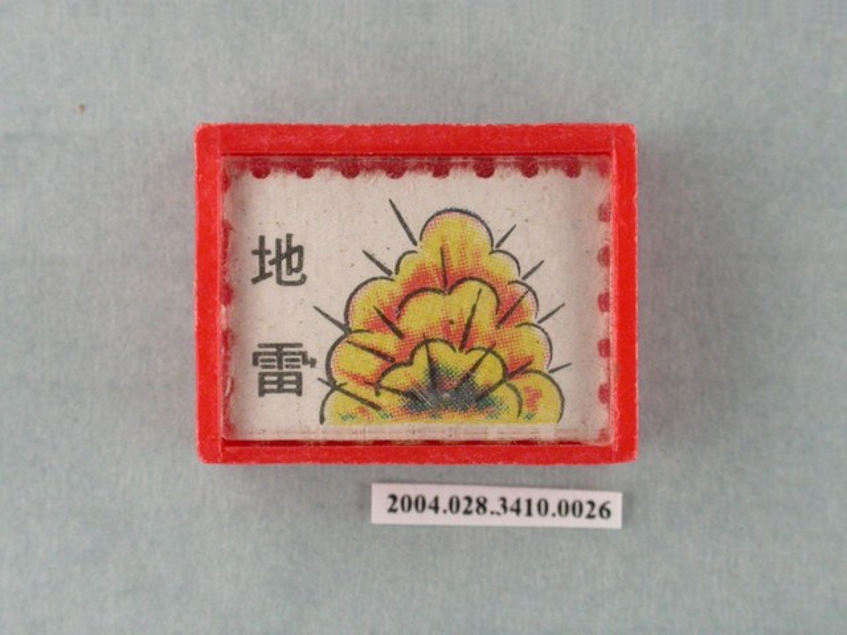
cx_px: 424
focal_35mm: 144
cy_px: 318
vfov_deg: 10.3
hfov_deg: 13.7
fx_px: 3523
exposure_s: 1/30
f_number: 6.2
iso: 200
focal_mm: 29.9
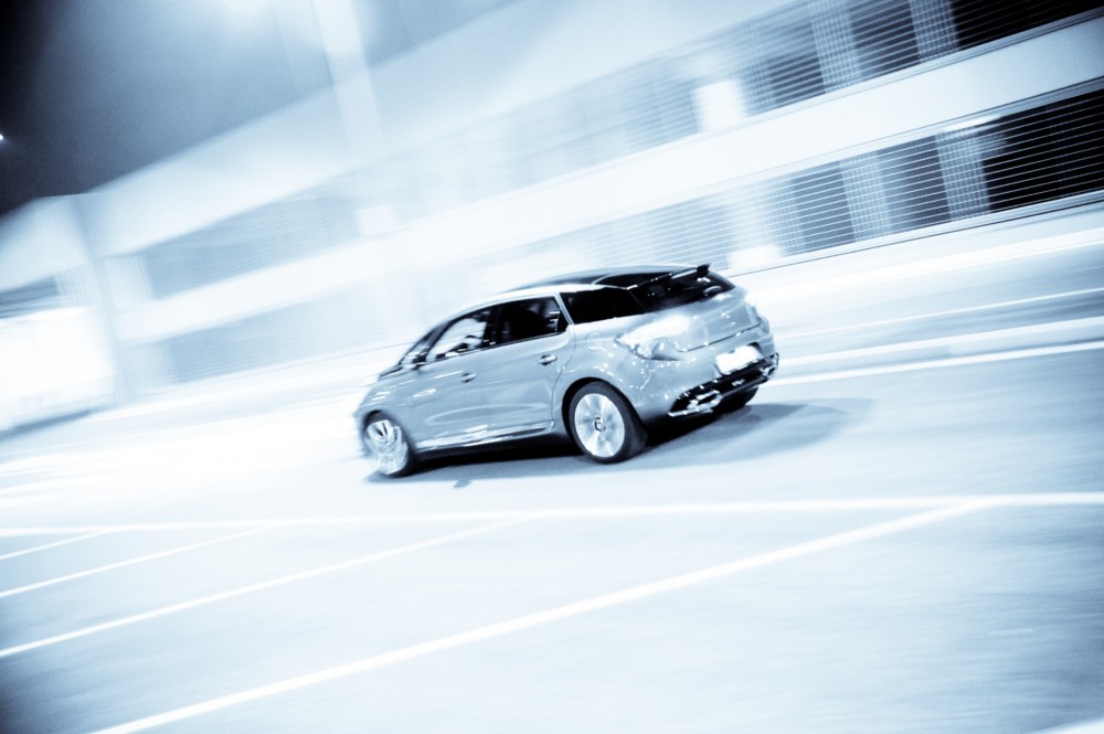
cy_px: 367
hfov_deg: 50.7
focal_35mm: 38
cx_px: 552
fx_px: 1164
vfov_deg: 35.0
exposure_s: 1/13
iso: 3200
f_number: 4
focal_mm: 38
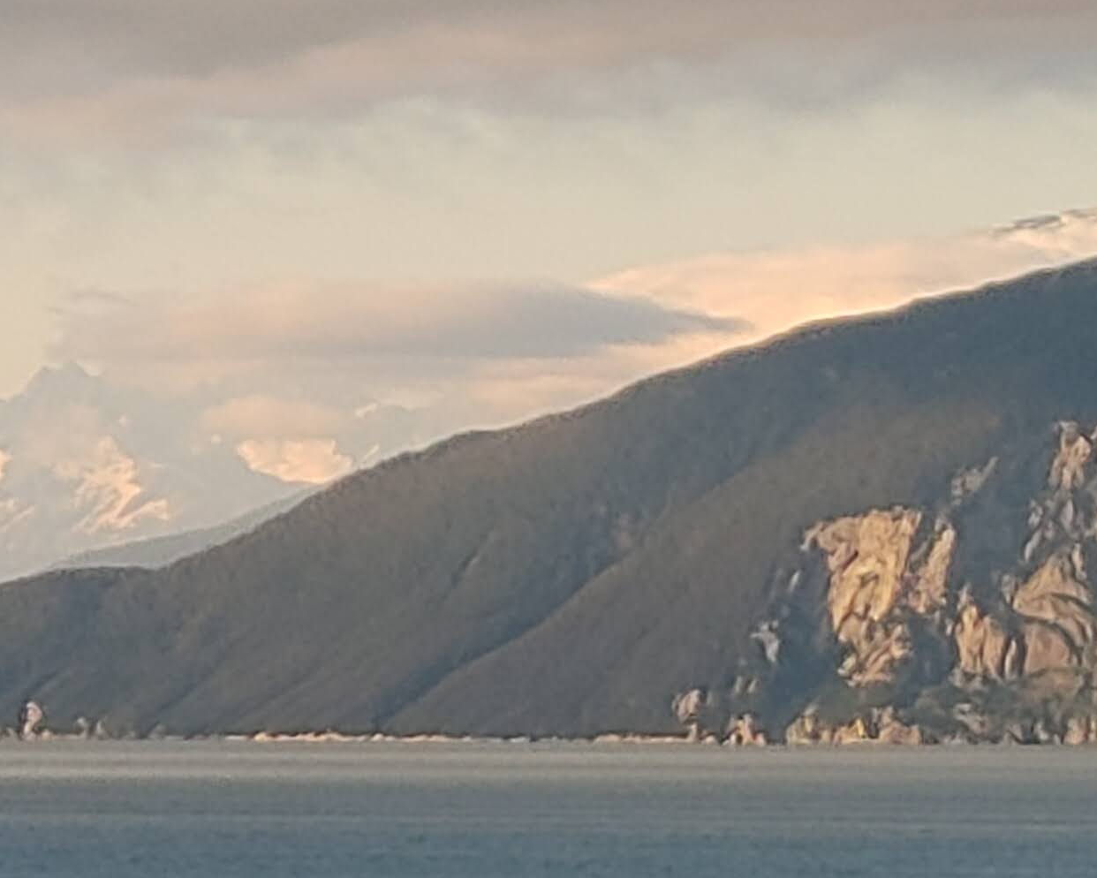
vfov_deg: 4.2
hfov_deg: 5.3
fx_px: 11917
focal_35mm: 367
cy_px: 708
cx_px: 261
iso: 50
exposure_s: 1/480
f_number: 1.8
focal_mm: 5.58
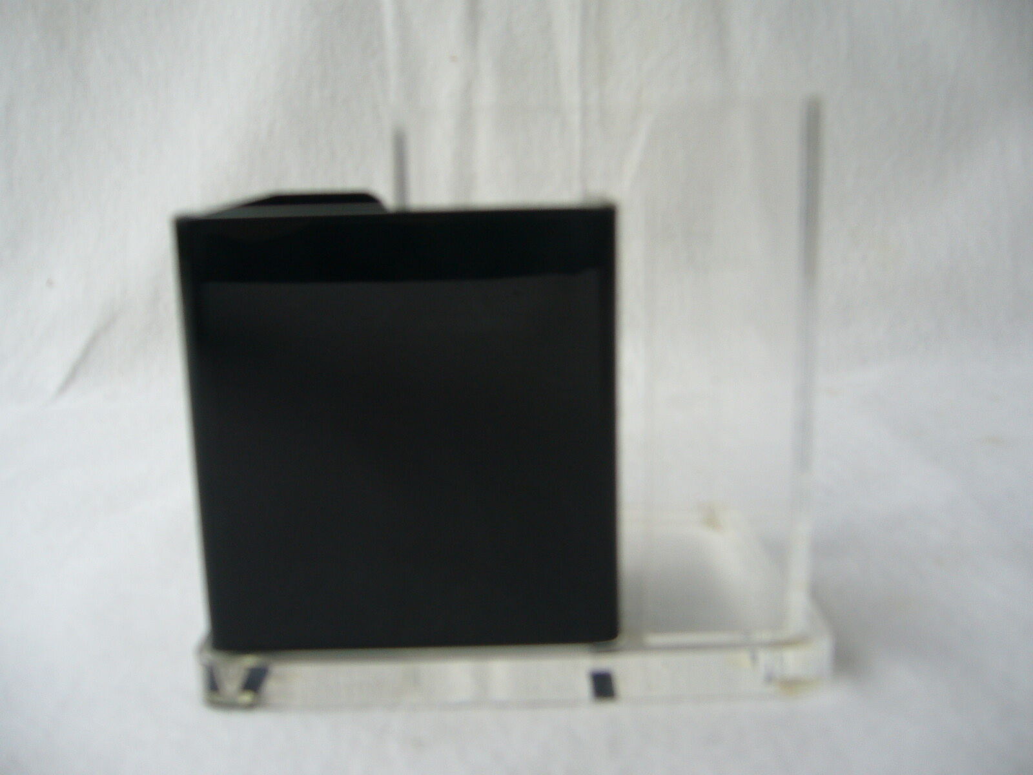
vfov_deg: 40.7
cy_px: 388
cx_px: 516
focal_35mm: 35
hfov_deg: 52.6
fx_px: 1044
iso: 80
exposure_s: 1/50
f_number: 2.8
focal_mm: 5.8
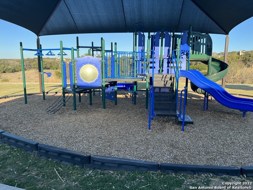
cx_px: 126
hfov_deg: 67.3
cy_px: 95
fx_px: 190
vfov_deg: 53.1
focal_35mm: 26
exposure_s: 1/1645
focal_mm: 5.7
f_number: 1.5
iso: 50
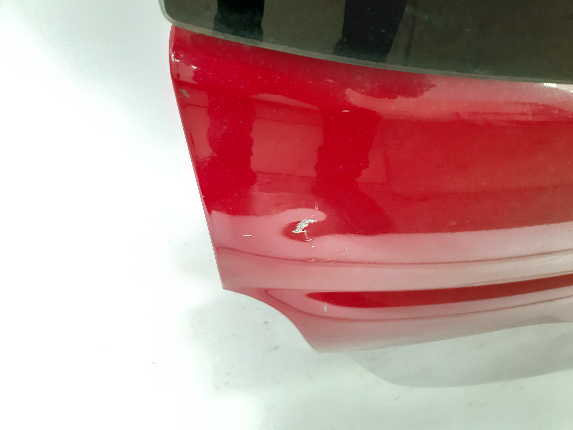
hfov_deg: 65.3
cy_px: 215
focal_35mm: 27
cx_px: 286
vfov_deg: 51.4
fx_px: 447
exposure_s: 1/33
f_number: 1.7
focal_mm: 3.93
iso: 320
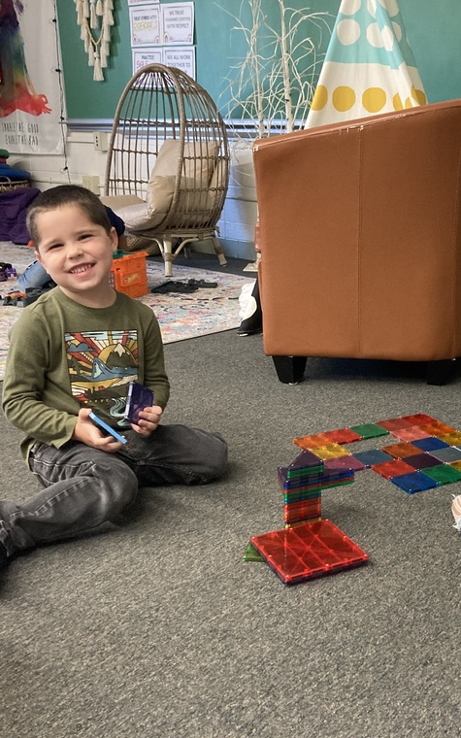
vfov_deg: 49.3
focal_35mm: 40
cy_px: 372
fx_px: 804
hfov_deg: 31.1
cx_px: 373
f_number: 1.8
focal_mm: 3.99
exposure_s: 1/60
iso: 320
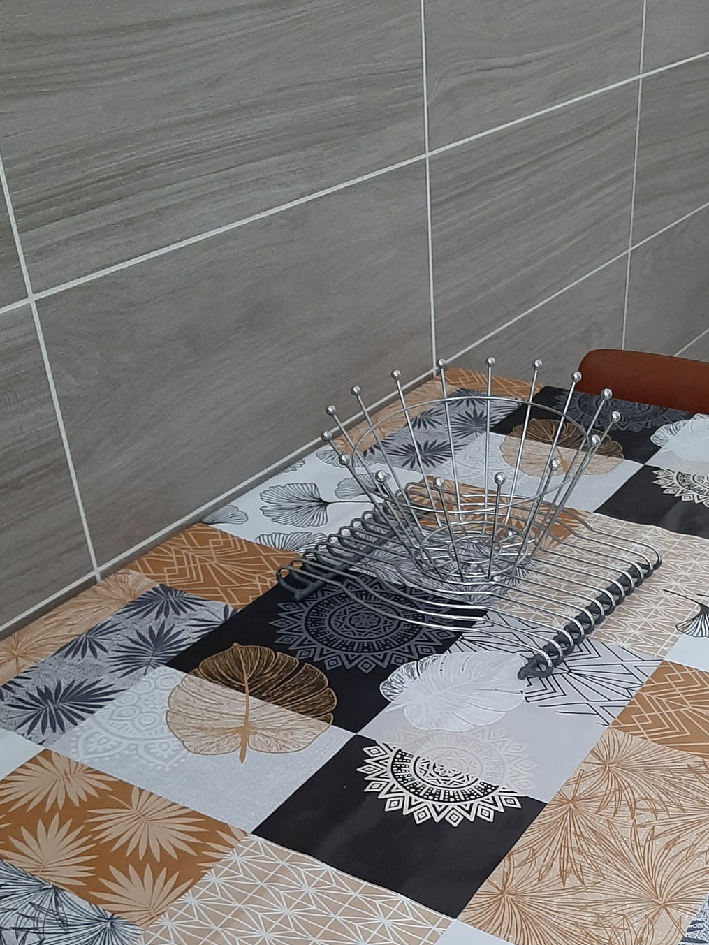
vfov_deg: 44.0
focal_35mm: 41
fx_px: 1119
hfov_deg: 35.0
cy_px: 730
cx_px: 444
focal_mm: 3.93
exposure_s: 1/25
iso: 160
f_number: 1.7
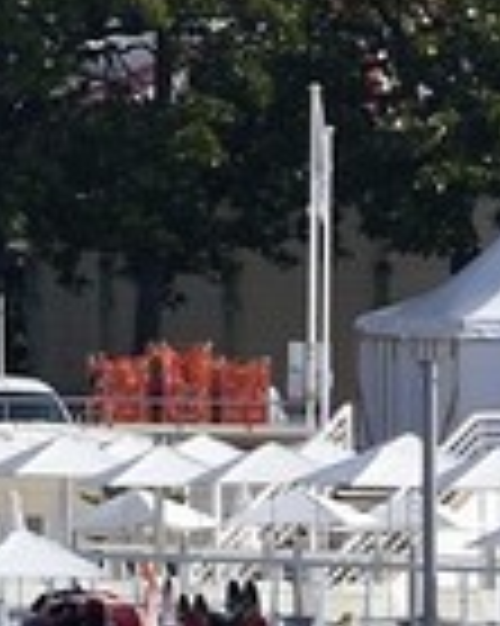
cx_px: -2770
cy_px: -423
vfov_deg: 1.1
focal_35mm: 1836
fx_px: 33999
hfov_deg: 0.8
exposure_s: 1/400
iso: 200
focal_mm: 170
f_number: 10
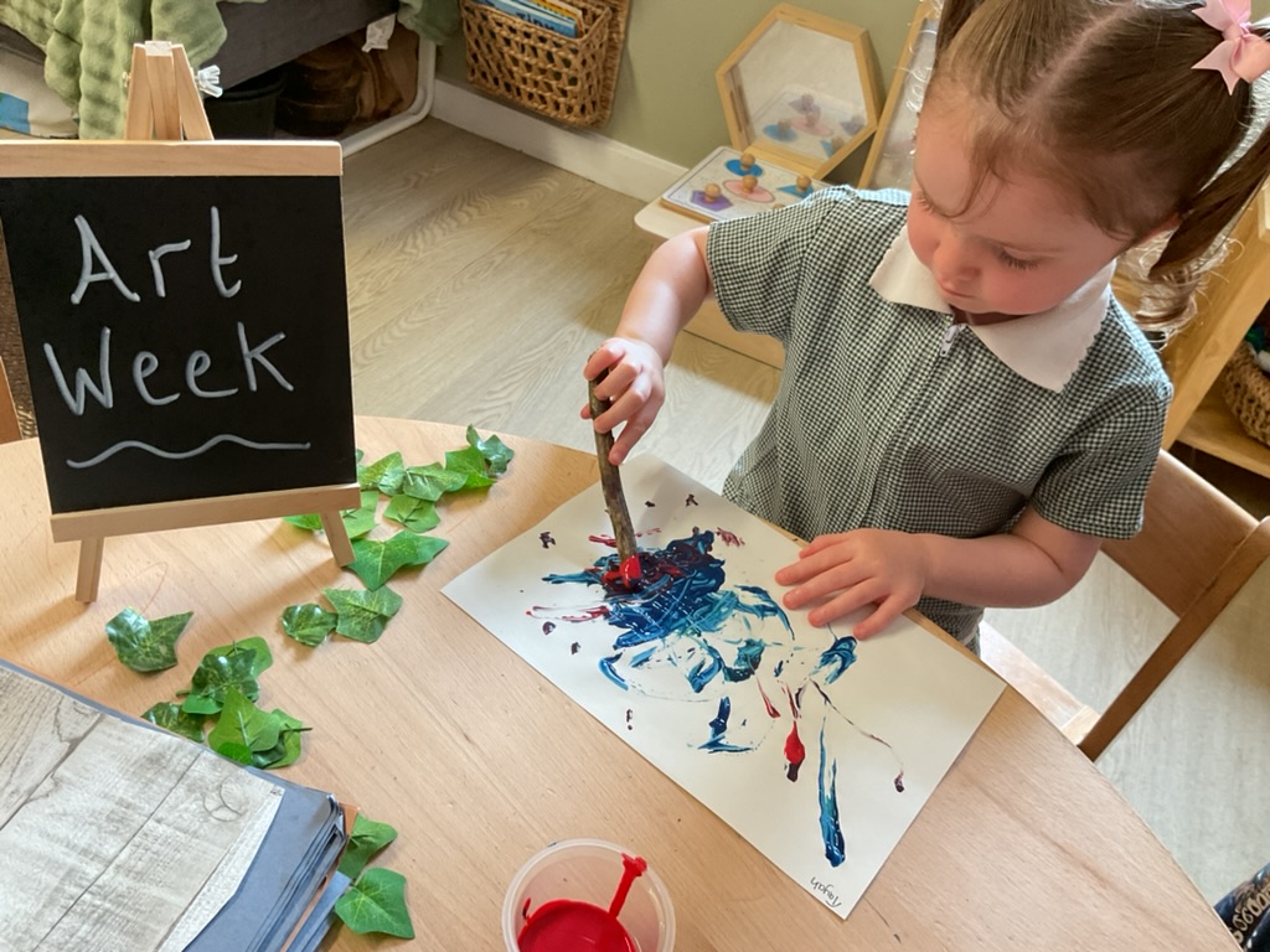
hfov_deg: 61.7
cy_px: 476
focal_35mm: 29
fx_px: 1064
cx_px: 635
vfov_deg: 48.2
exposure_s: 1/50
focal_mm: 3
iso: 100
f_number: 1.8
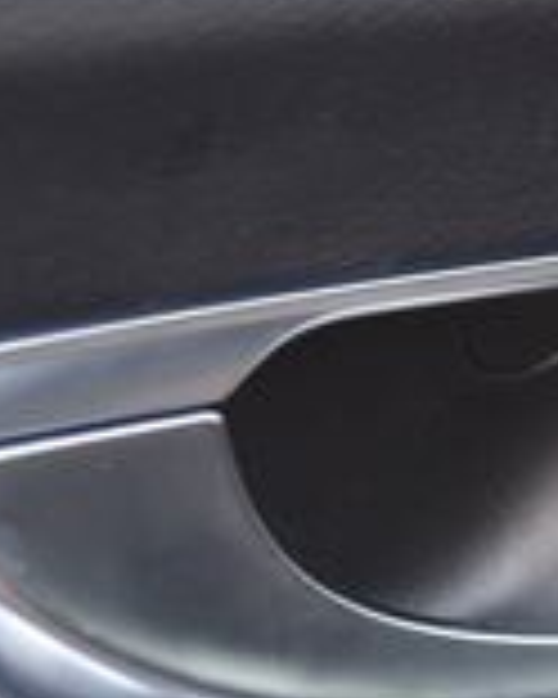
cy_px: -41
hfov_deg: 3.2
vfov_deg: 4.0
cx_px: 1026
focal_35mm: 484
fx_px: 9991
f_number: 4
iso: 500
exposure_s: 1/50
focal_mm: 78
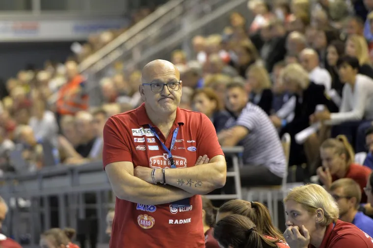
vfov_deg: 6.9
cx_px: 186
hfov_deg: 10.3
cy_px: 124
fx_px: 2071
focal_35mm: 200
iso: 1600
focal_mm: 200
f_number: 2.8
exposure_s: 1/250
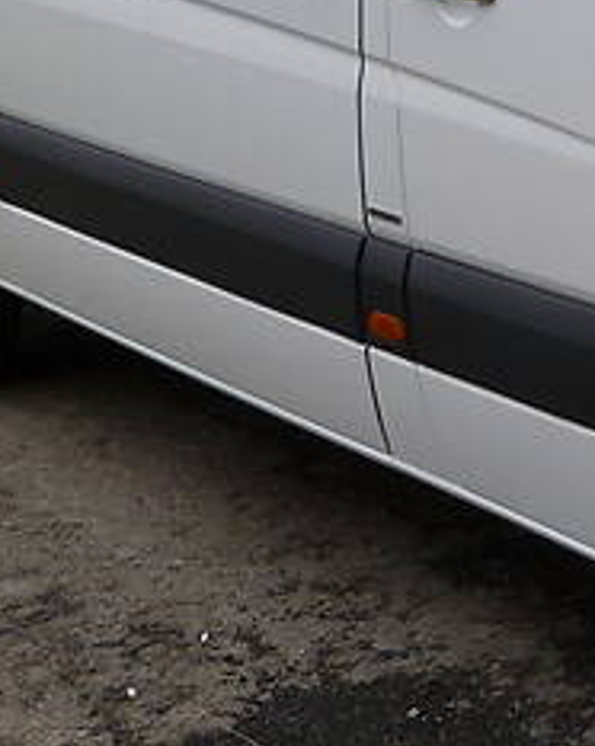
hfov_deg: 15.1
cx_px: 892
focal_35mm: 94
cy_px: 173
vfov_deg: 20.2
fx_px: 2072
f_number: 3.3
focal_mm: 5
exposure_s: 1/80
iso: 80
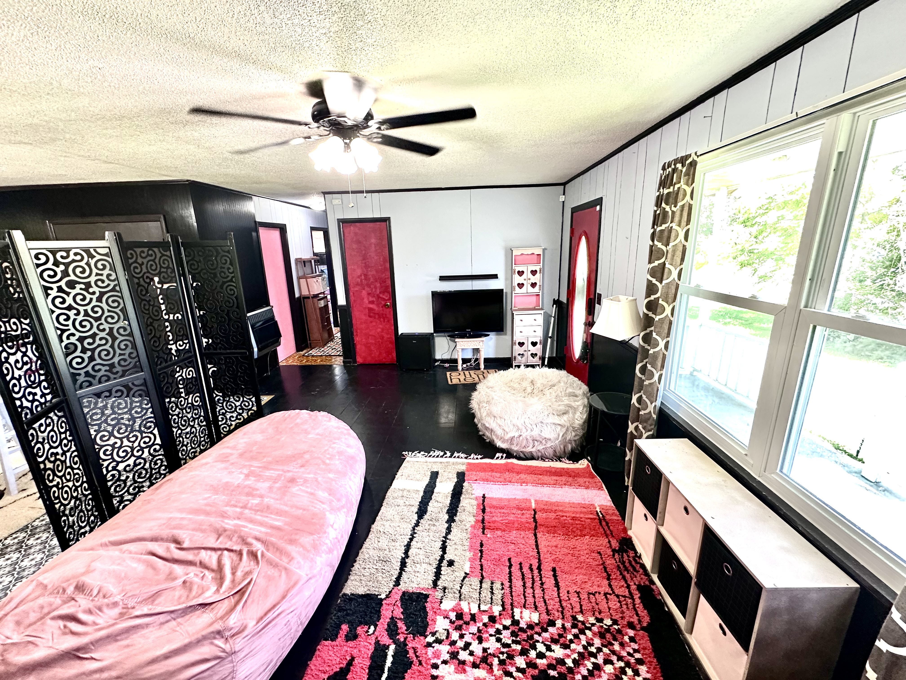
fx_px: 366
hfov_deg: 102.1
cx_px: 453
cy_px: 340
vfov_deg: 85.7
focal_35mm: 14
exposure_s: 1/60
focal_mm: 2.22
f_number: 2.2
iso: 320
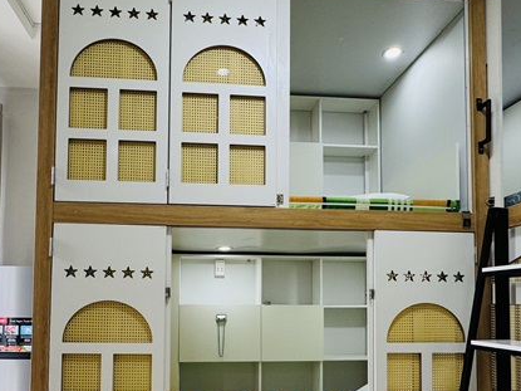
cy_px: 283
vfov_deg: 49.7
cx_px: 223
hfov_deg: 65.0
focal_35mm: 27
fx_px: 406
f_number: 2.2
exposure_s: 1/100
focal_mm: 2.22
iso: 160
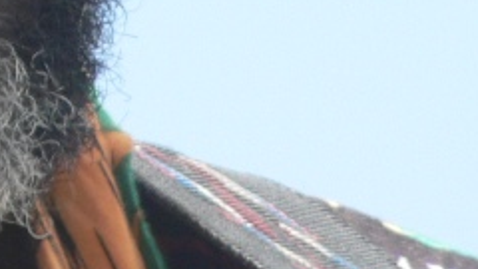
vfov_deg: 0.6
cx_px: -251
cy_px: -410
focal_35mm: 2005
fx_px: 25413
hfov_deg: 1.1
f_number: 4
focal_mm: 72
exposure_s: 1/320
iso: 80
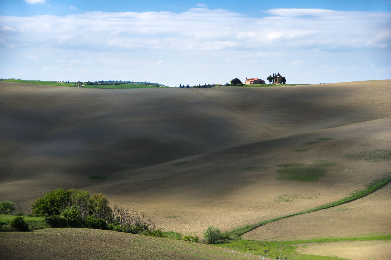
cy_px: 130
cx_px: 196
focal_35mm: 90
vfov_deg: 15.2
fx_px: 976
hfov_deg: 22.6
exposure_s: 1/250
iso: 100
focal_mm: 60
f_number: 5.6
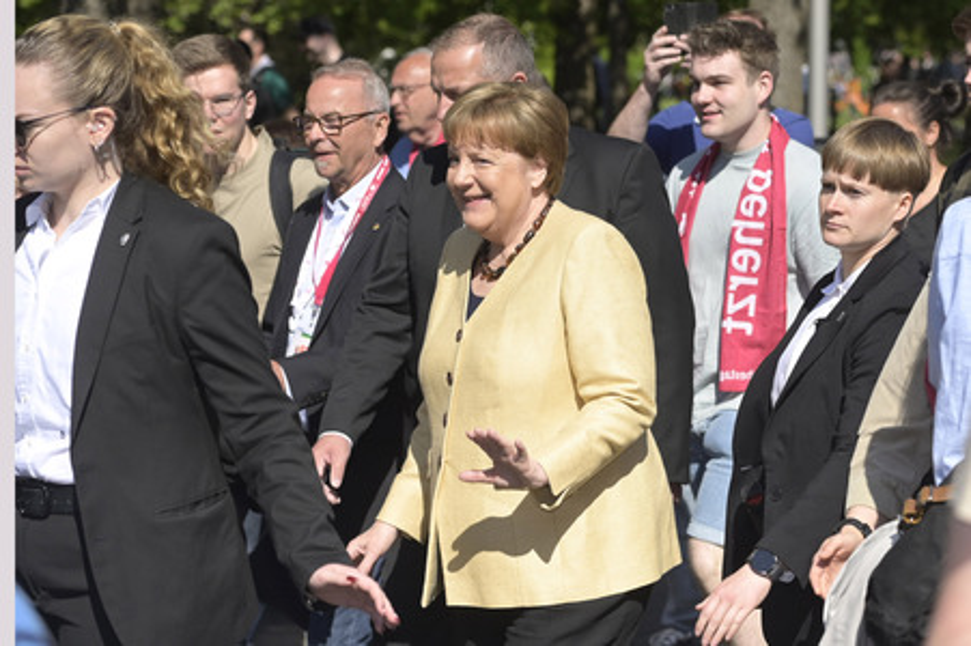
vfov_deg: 17.5
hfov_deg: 26.0
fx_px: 2102
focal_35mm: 78
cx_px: 486
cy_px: 323
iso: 800
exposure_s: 1/8000
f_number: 4.5
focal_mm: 78
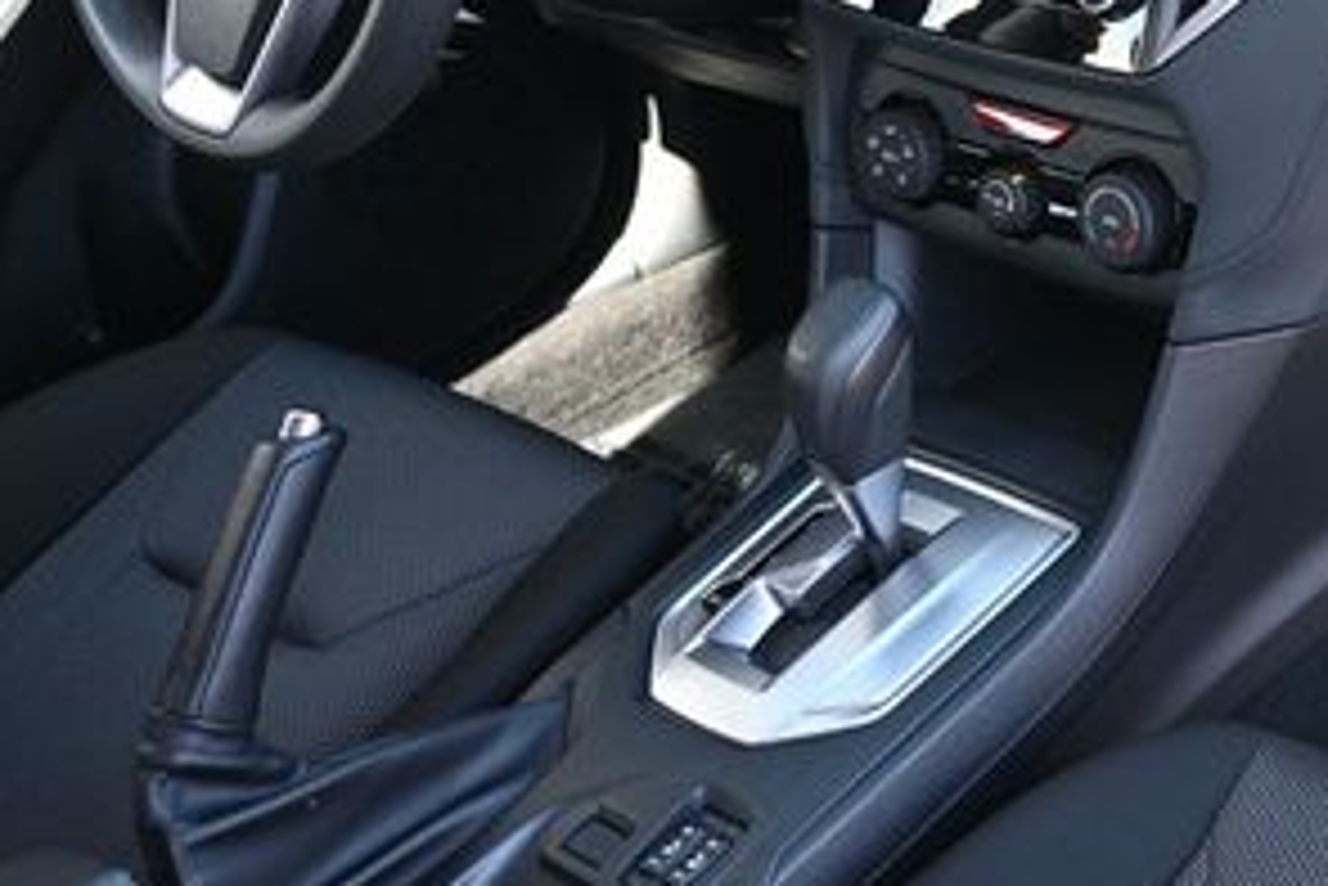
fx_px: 2399
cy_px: 220
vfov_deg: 20.8
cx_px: 1427
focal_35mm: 65
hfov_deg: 28.4
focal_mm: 20
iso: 640
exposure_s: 1/125
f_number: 3.8
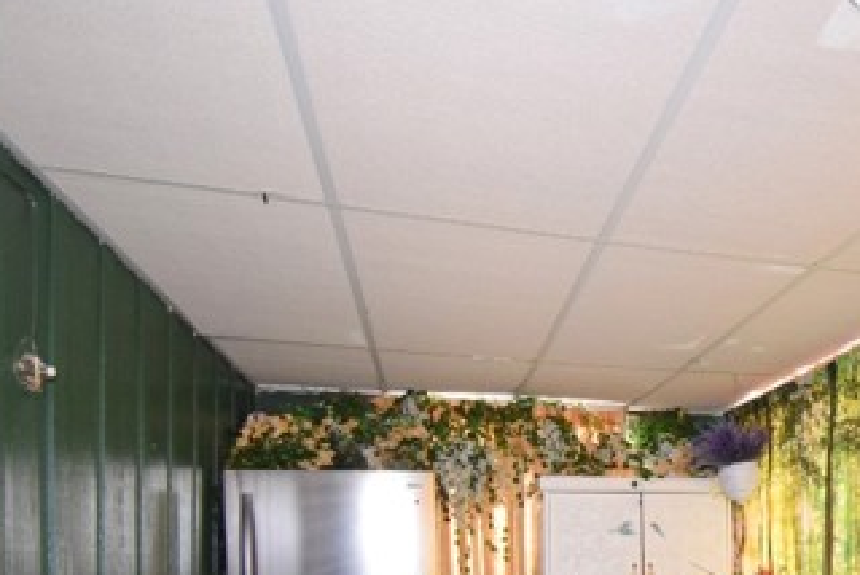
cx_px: 710
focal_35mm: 30
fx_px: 717
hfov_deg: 56.5
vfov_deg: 39.6
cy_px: 545
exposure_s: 1/60
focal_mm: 10
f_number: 3.5
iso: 2500
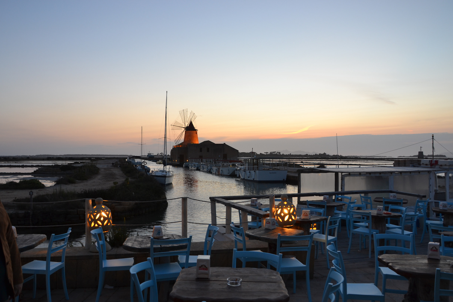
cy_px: 151
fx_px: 340
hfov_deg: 67.4
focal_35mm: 27
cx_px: 226
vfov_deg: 47.9
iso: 200
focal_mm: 18
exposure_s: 1/13
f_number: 8
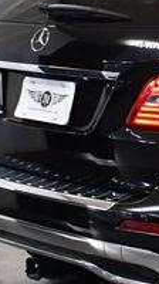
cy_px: 112
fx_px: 1060
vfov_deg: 15.2
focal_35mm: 141
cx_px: 290
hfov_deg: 8.3
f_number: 3.8
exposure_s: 1/160
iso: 800
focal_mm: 21
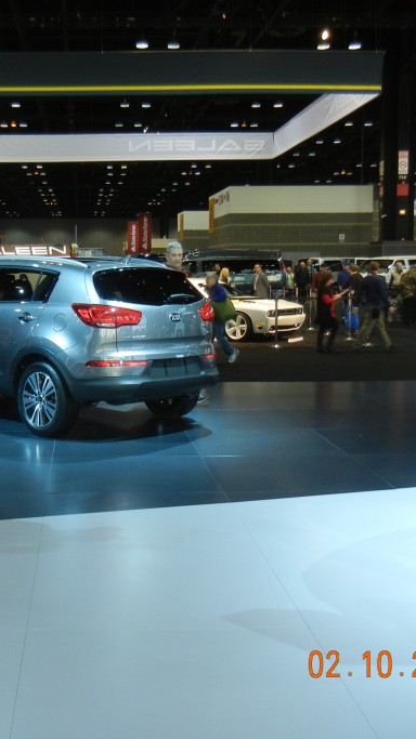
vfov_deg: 42.1
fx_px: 961
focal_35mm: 49
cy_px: 335
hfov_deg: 24.1
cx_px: 94
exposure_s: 1/36.3
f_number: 3.5
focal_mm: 5.4
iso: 196
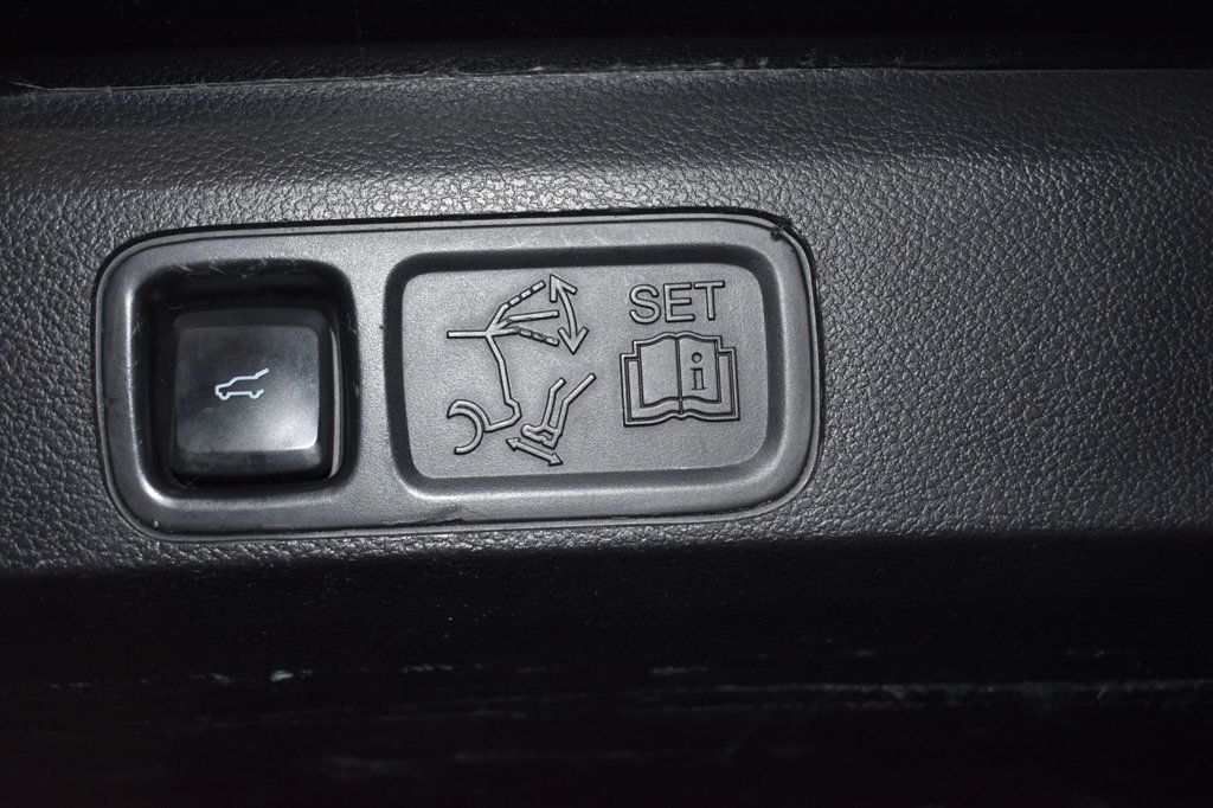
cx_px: 606
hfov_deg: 43.6
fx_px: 1516
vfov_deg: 29.8
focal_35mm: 45
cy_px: 404
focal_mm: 30
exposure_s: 1/60
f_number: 4.2
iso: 1250
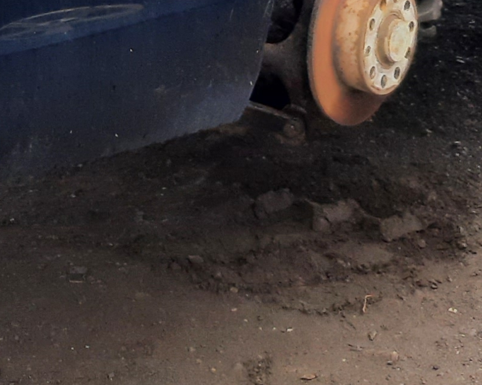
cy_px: -298
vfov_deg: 11.3
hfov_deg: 15.0
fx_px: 1811
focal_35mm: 127
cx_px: 60
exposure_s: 1/252
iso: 40
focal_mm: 3.92
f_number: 1.7
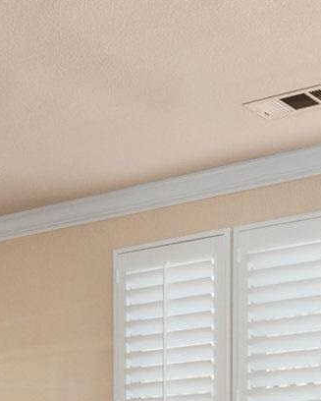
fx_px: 1091
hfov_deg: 16.7
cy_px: 523
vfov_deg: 19.2
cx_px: 110
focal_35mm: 92
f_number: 9
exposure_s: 1/2
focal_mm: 16
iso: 400
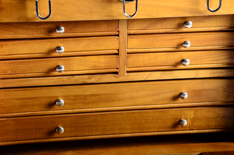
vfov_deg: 8.7
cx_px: 117
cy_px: 78
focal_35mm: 158
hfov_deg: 13.1
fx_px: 1022
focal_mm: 105
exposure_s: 1/250
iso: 200
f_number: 14
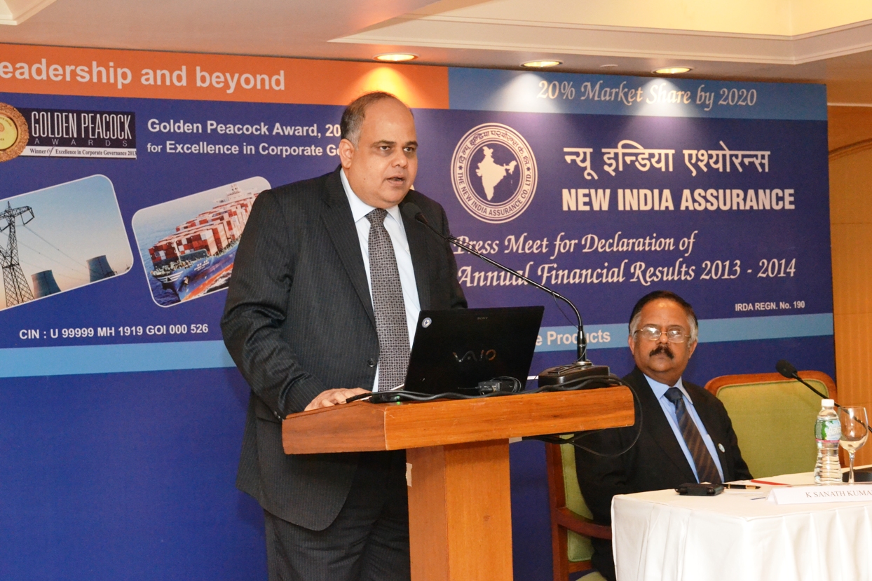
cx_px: 436
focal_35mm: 60
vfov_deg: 22.6
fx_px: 1453
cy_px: 290
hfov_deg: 33.4
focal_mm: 40
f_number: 8
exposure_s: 1/60
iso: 3200
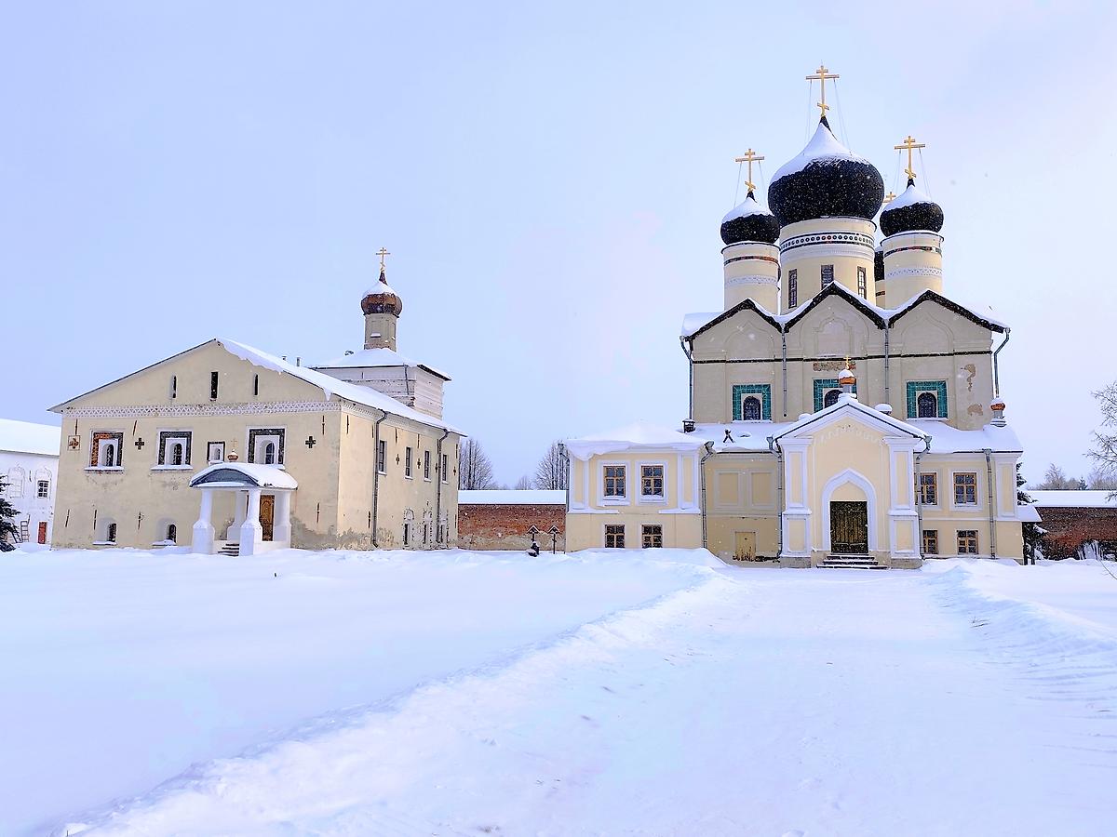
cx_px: 558
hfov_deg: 56.8
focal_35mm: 32
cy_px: 418
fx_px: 1033
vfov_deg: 44.2
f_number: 1.65
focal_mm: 6.14
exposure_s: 1/1188
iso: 50
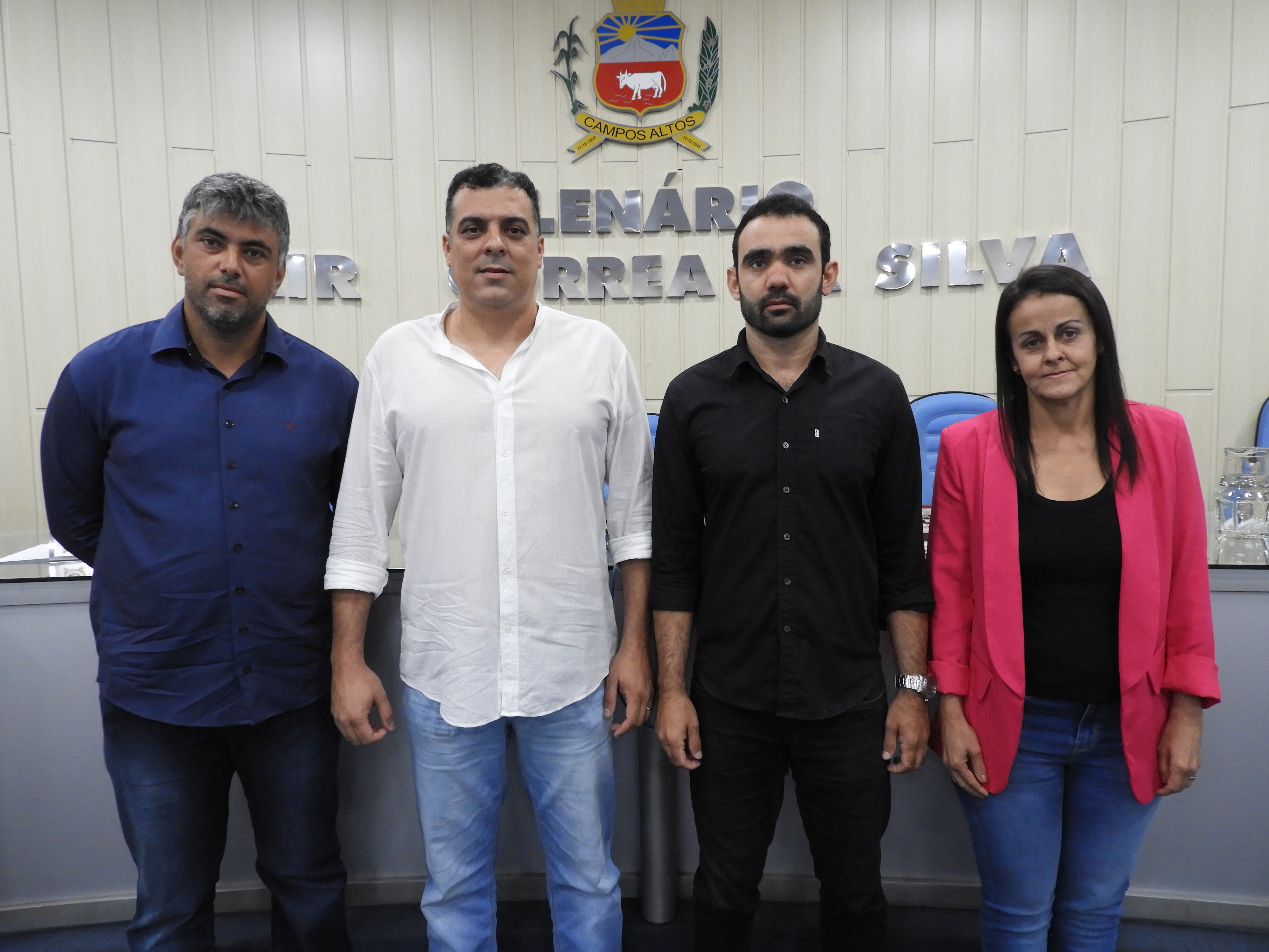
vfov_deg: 56.8
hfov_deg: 71.6
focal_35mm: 24
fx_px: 880
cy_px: 476
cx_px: 634
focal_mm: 4.3
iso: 320
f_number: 3.3
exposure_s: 1/30
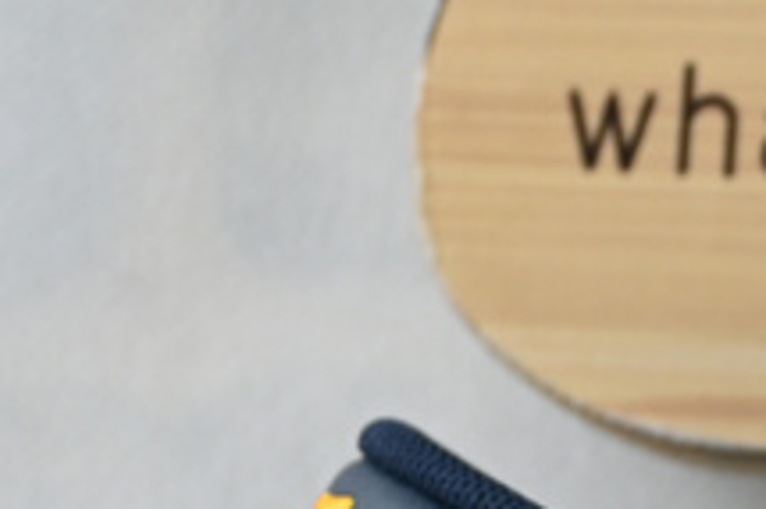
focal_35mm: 277
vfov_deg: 4.9
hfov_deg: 7.0
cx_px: 1796
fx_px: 5885
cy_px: 886
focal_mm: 33
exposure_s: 1/40
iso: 100
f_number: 5
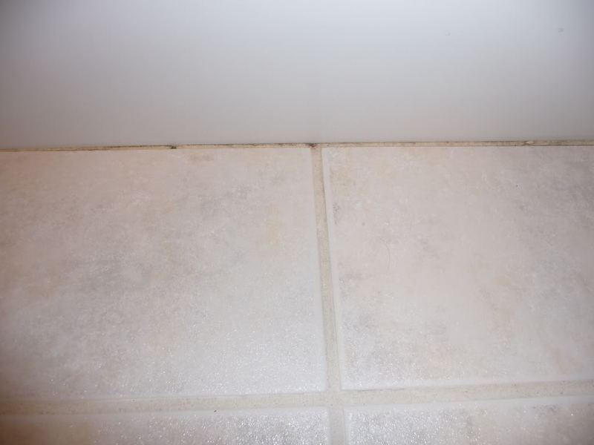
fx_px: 480
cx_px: 297
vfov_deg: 49.7
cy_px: 222
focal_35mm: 28
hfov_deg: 63.4
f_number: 3.3
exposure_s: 1/30
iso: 100
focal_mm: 4.7
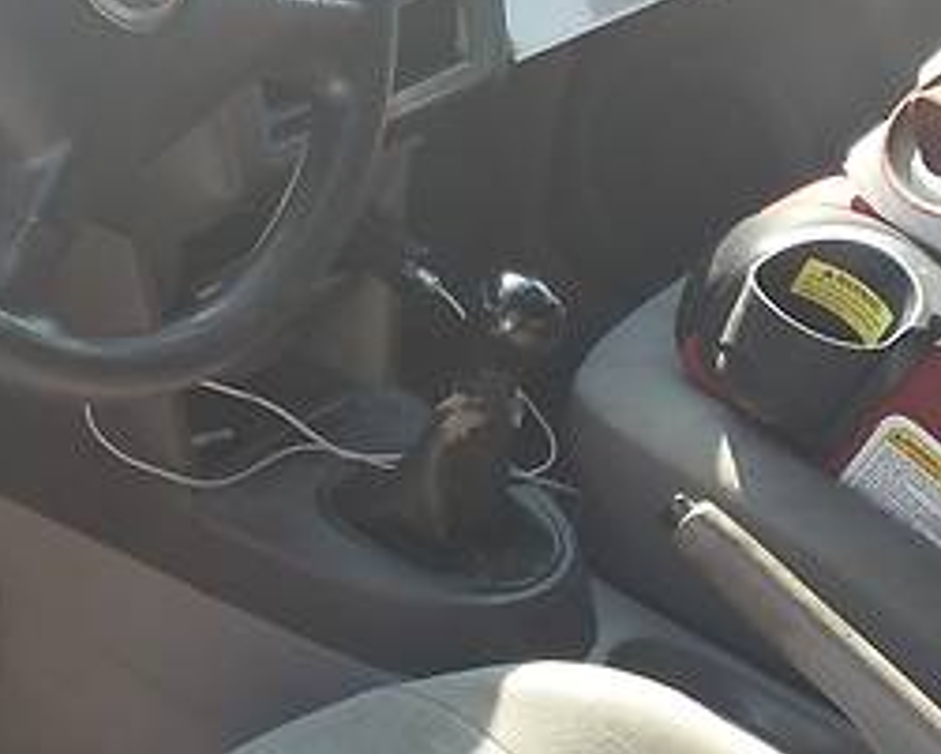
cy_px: 383
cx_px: 101
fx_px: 2424
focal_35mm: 87
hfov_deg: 21.5
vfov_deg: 17.7
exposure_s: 1/173
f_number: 1.9
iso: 64
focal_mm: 3.7
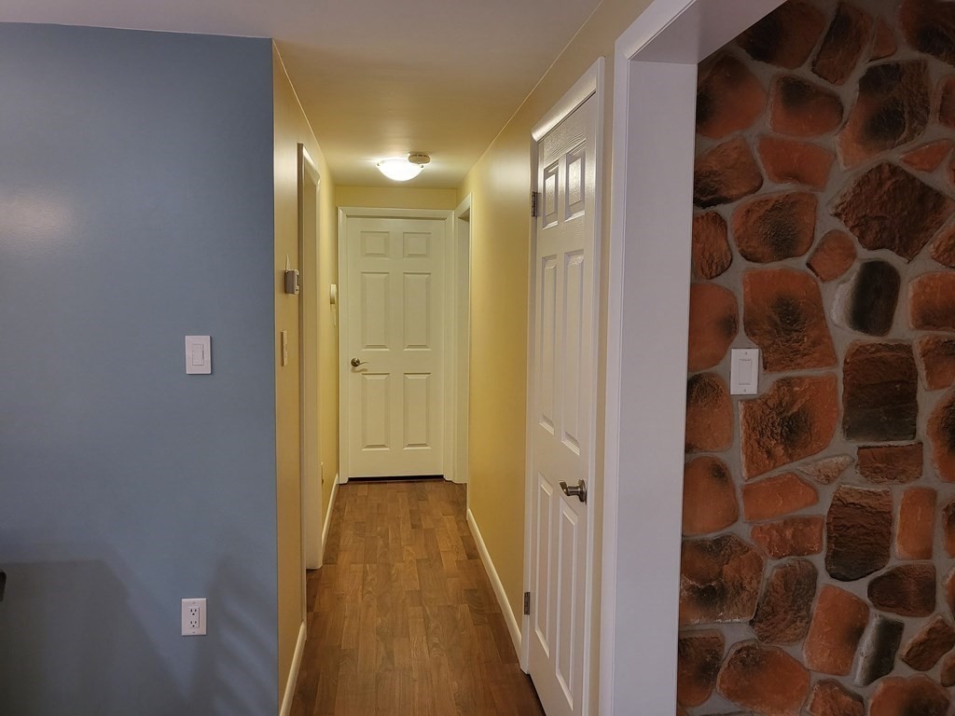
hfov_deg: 67.3
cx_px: 478
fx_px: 717
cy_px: 358
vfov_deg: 53.1
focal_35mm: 26
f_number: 1.8
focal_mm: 4.25
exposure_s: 1/60
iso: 250
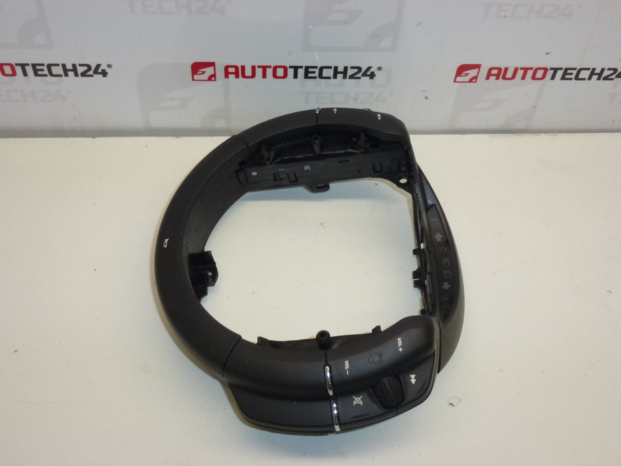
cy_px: 233
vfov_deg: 37.7
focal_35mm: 38
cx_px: 310
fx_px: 682
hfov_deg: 49.0
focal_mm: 6.8
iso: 400
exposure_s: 1/320
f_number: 3.8
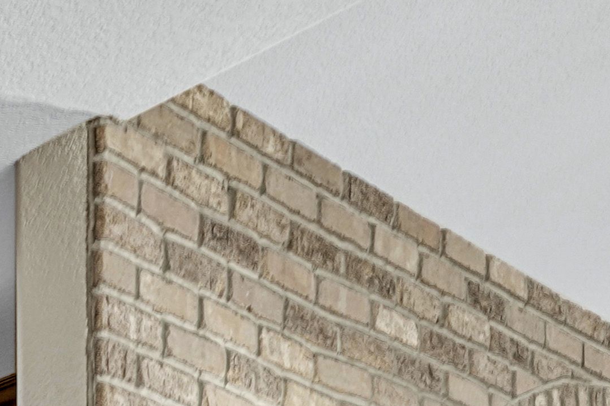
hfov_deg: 12.7
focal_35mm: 82
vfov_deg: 11.9
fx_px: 1397
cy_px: 1088
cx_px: -1079
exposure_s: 1/100
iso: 400
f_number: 8
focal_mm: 14.8
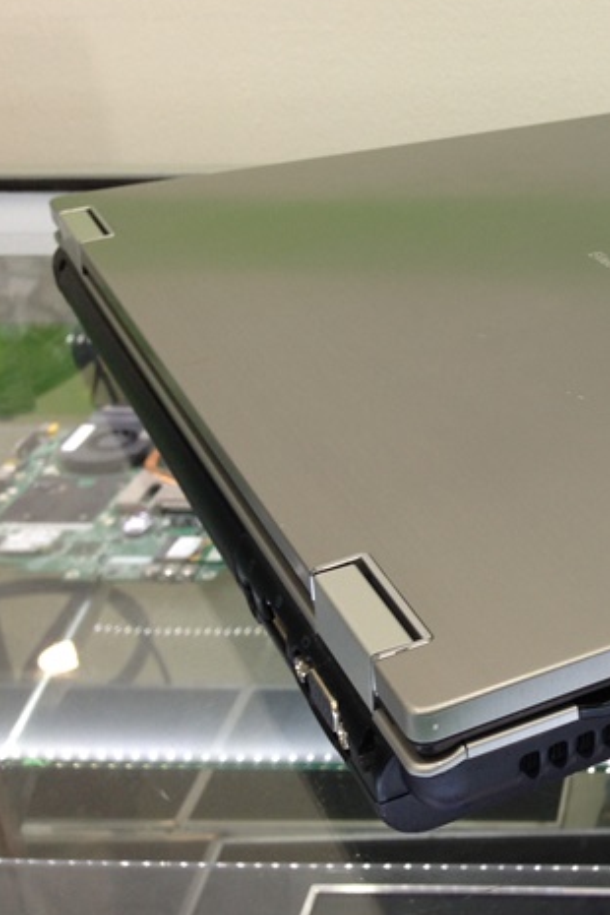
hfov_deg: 21.7
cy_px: 403
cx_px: 691
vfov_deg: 33.9
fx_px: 1499
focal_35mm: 59
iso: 50
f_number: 2.4
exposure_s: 1/24
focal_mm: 4.12
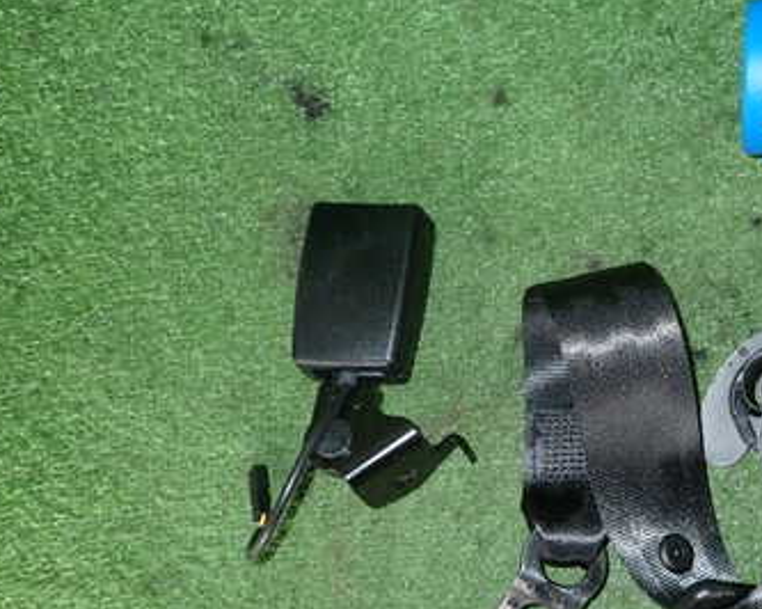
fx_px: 992
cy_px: 343
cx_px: 652
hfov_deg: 39.6
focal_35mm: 44
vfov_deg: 34.1
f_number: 5.6
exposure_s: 1/30
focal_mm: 4.5
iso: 200
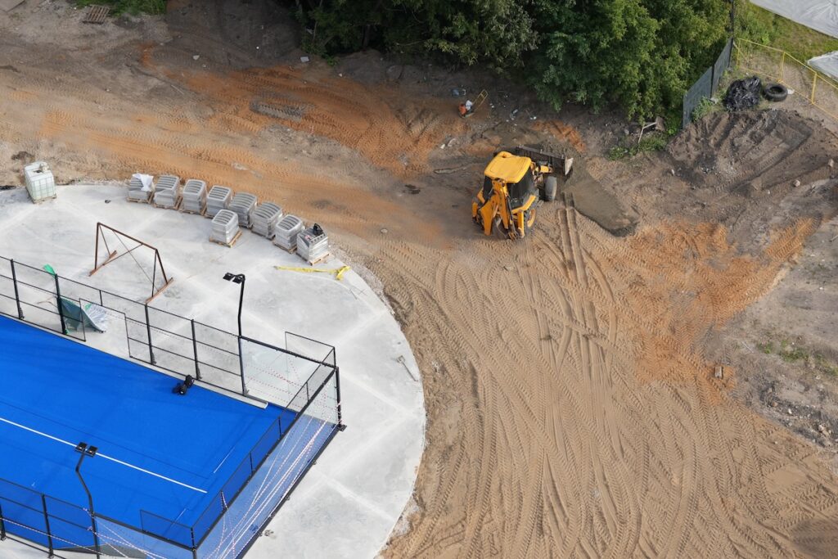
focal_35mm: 105
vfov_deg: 13.0
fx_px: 2444
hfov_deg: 19.5
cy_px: 280
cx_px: 419
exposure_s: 1/320
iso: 100
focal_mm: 70
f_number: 3.5
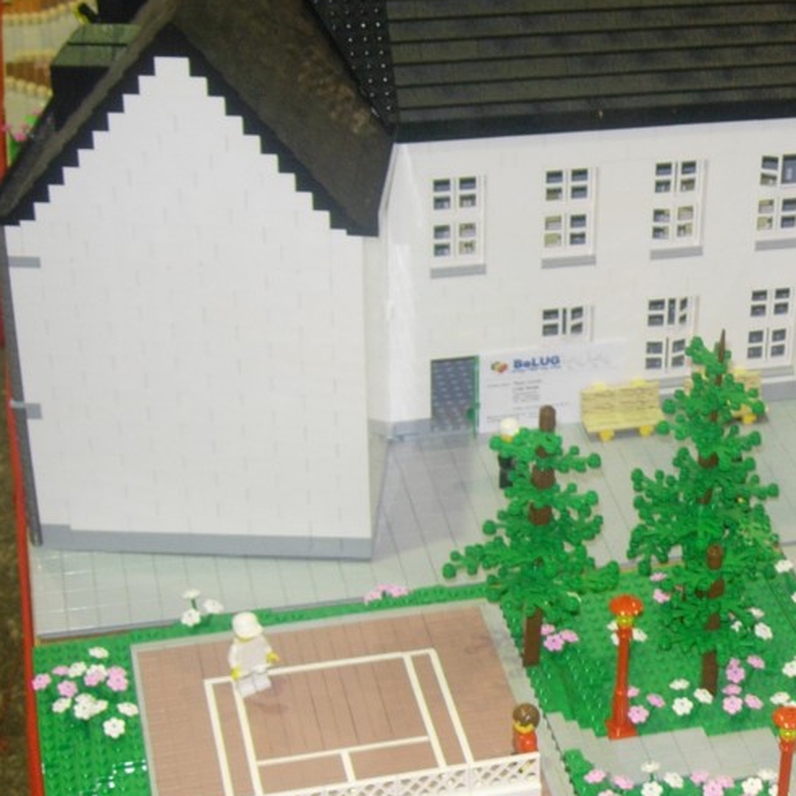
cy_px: 481
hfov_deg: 20.5
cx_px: 798
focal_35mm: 82
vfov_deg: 21.1
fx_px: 2133
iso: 79
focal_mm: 7.8
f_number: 2.8
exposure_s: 1/11.9
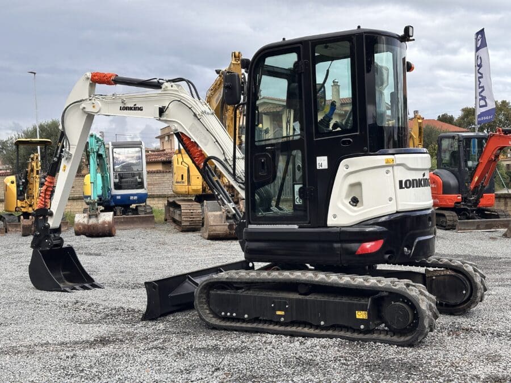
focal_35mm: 48
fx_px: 709
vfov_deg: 30.3
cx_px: 256
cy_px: 192
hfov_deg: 39.7
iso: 64
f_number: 1.78
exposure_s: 1/1289
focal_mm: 6.86
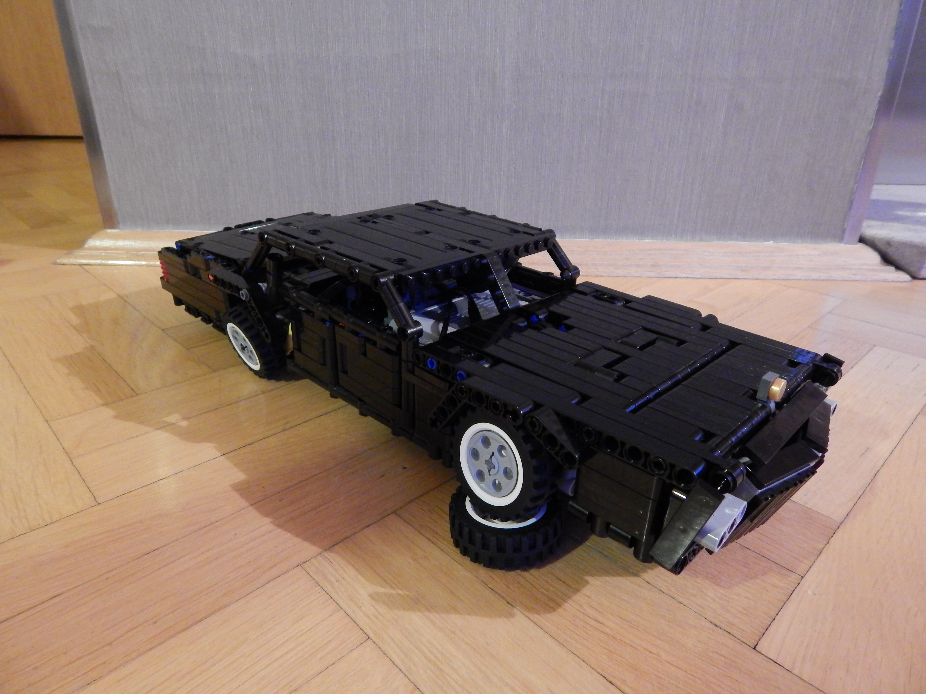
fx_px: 615
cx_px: 463
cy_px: 347
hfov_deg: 73.9
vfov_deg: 58.9
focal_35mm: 23
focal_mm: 4
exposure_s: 1/5
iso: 800
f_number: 3
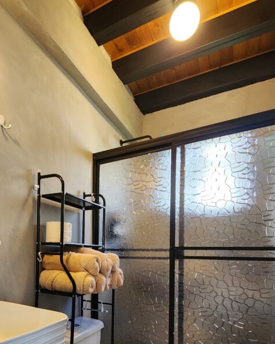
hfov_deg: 60.6
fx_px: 224
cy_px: 258
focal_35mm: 22
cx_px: 79
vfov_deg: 70.0
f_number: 2.2
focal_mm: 2.2
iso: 320
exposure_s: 1/60
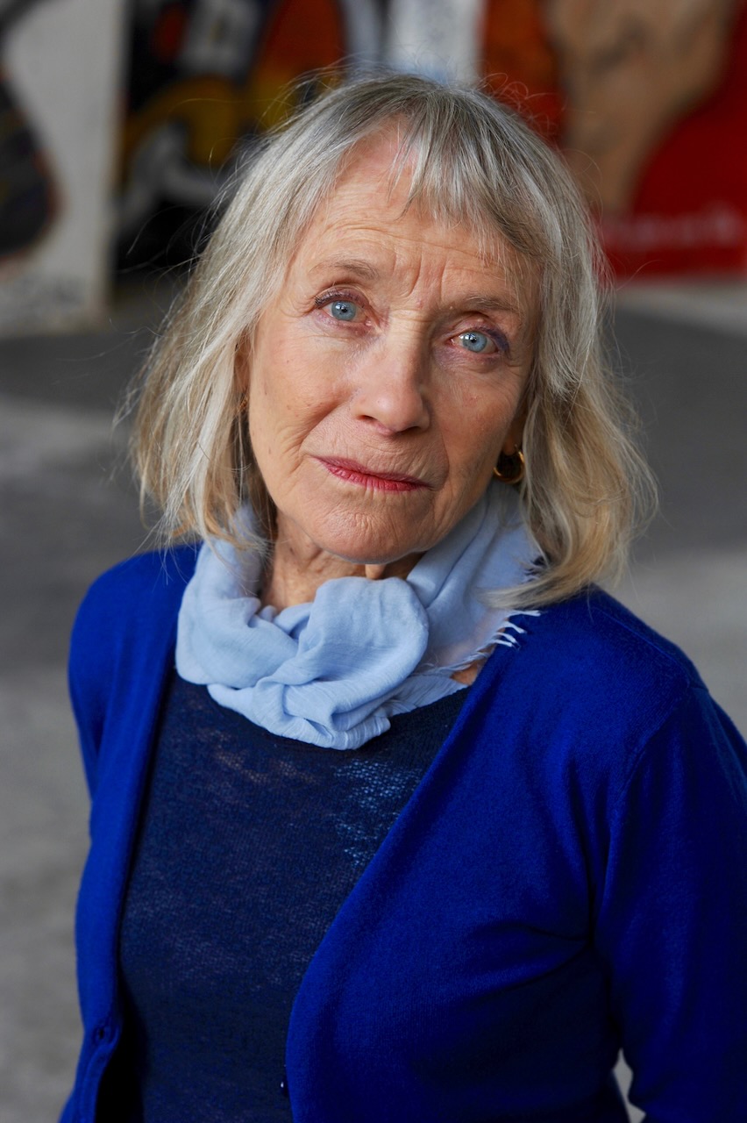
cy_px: 562
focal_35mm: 85
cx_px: 374
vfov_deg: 23.9
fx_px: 2648
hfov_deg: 16.1
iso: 400
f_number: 5
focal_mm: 85
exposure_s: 1/200
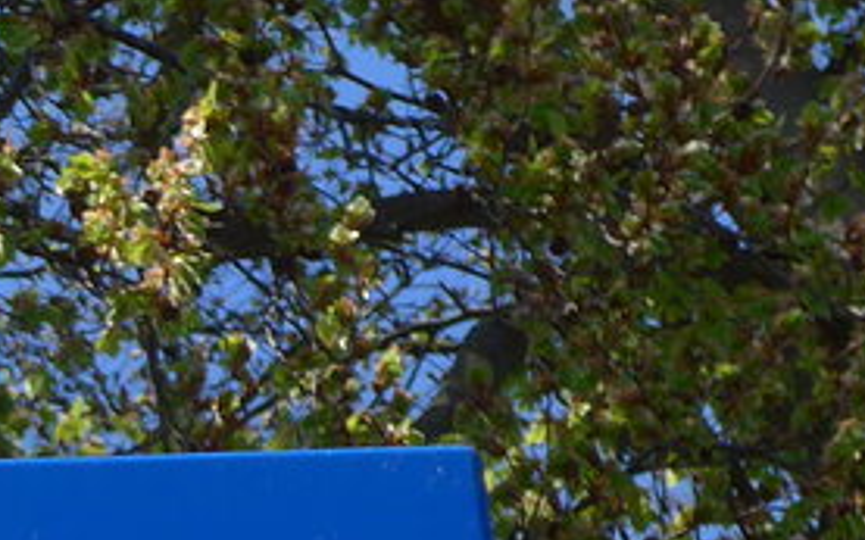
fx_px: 7566
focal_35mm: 321
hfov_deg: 6.4
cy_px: 1152
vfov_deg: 4.0
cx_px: -662
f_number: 4.1
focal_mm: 14.2
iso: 80
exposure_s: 1/500
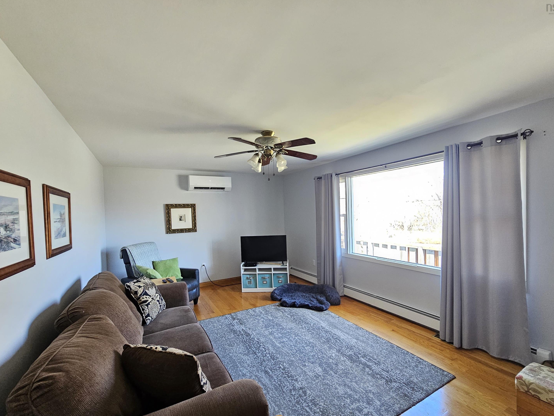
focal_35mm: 14
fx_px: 224
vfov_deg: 85.6
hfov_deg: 102.1
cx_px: 281
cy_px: 221
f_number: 2.2
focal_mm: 2.2
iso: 320
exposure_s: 1/60
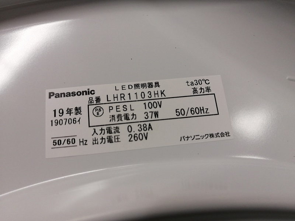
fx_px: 230
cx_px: 148
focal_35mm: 27
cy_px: 110
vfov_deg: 51.4
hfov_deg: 65.3
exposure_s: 1/60
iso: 100
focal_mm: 3.62
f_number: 1.8
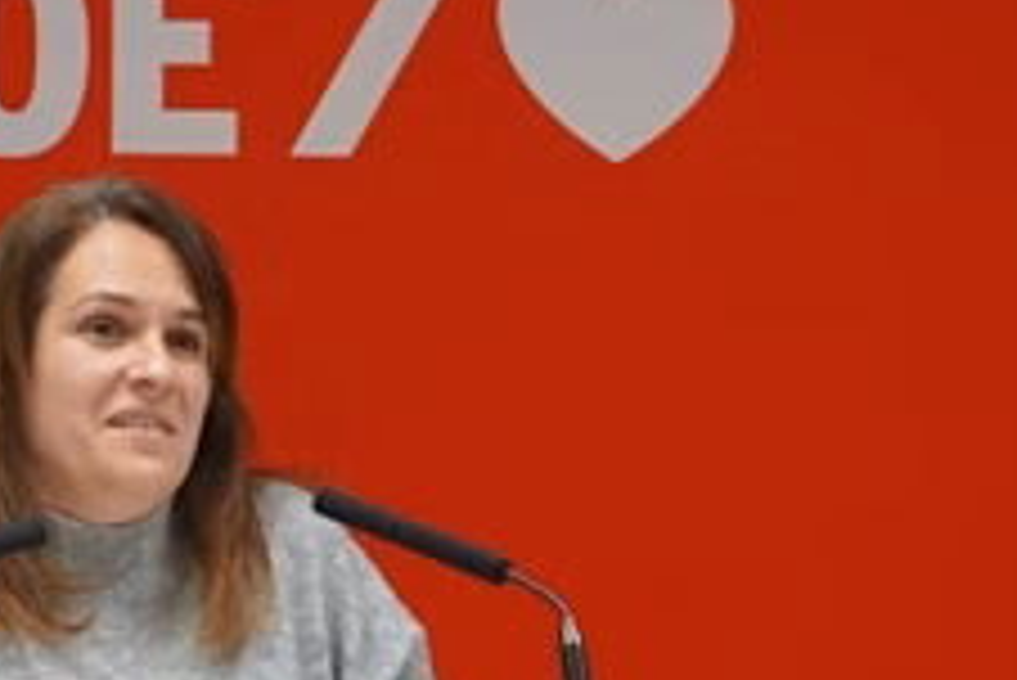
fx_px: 10242
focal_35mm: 362
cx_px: 490
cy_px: 594
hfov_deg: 5.7
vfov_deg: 3.8
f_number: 5.6
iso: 2000
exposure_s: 1/160
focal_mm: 91
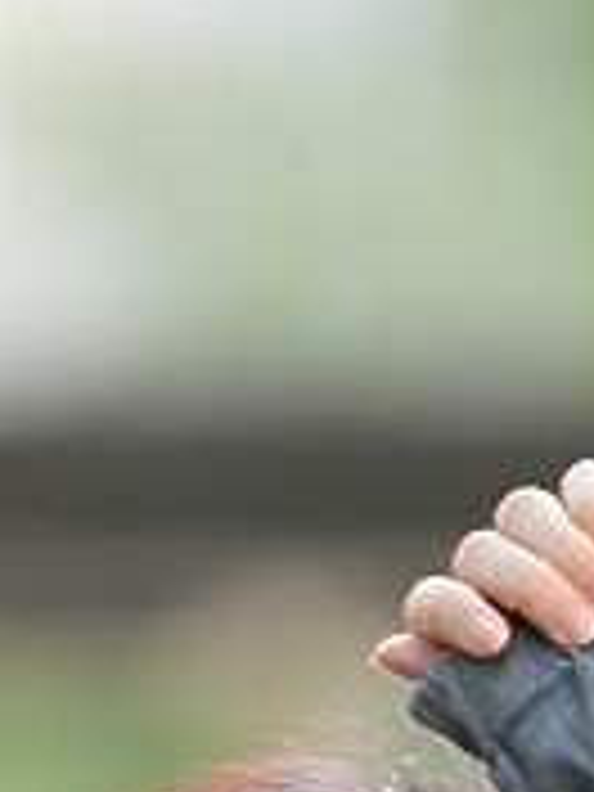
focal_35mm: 863
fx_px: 19745
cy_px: 2228
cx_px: 238
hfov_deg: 1.7
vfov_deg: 2.3
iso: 250
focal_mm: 135
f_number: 1.4
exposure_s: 1/320
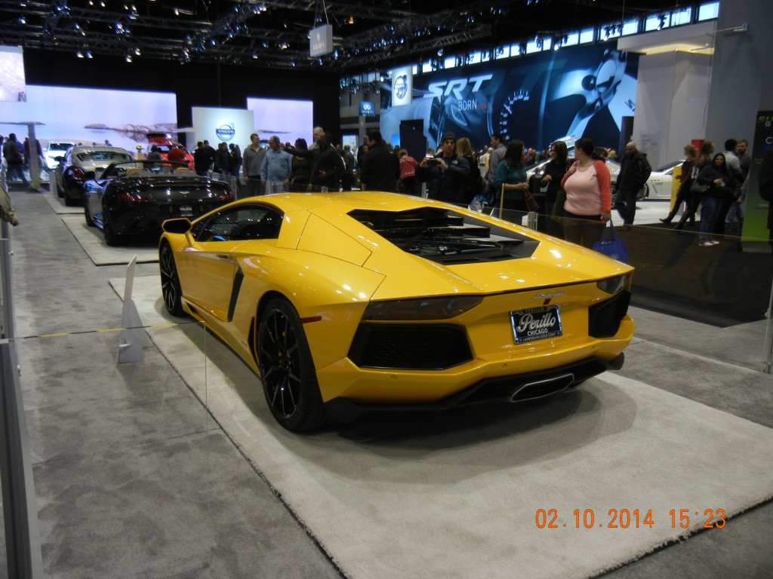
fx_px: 670
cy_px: 290
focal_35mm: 30
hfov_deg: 60.0
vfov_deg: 46.8
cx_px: 386
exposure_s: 1/57.6
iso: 170
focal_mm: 5.4
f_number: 3.5
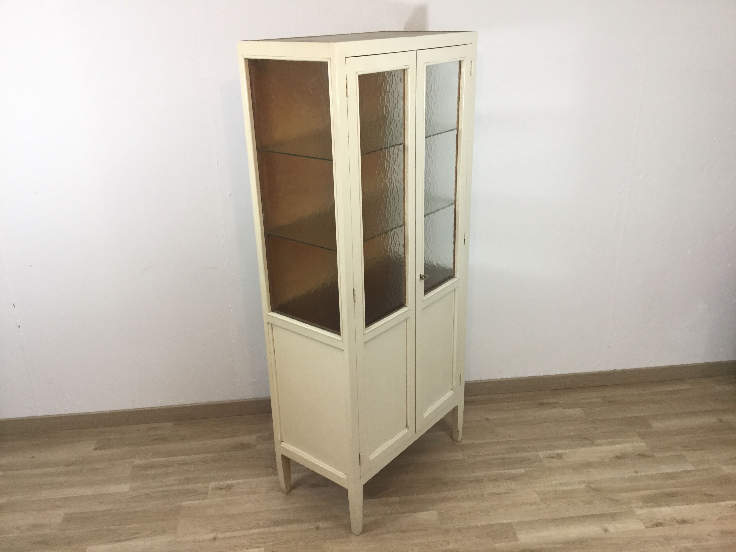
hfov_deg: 58.4
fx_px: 659
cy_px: 276
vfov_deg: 45.4
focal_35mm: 31
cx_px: 368
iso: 64
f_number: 2.4
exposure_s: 1/33
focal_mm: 3.3
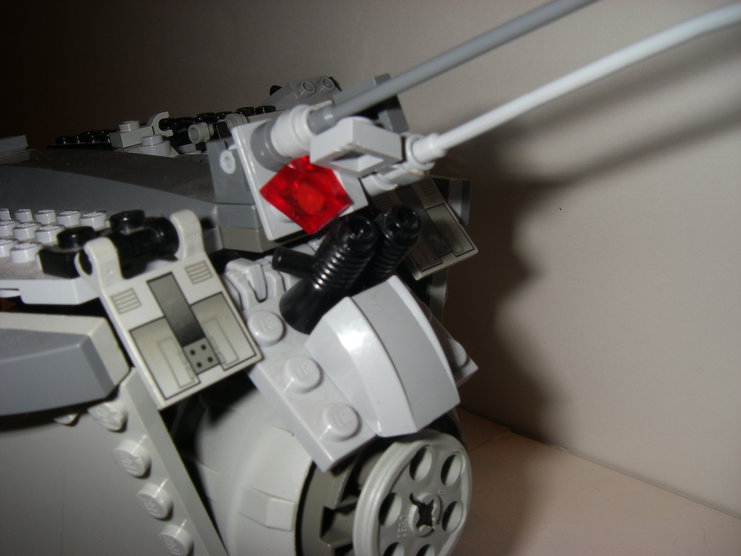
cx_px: 370
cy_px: 278
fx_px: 813
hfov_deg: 49.0
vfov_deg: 37.7
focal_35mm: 38
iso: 64
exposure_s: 1/40
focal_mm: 6.3
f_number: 6.6
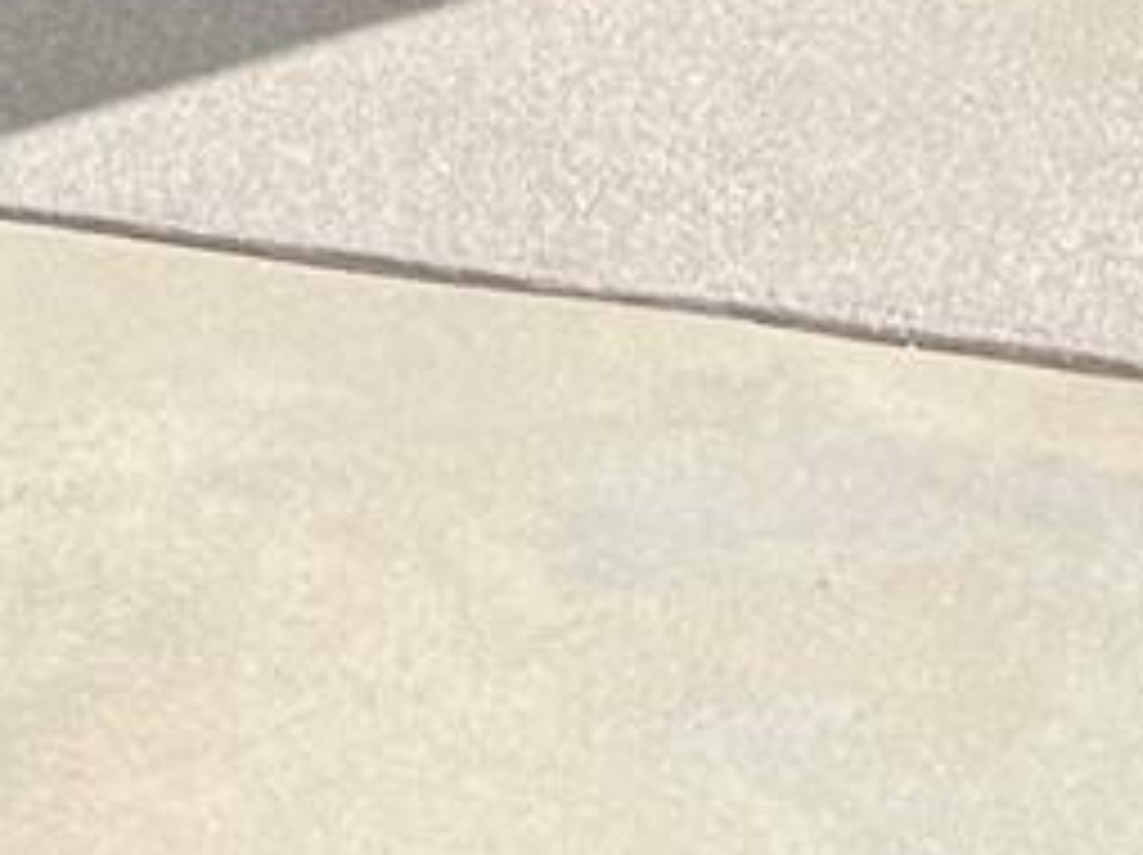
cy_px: -1539
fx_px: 5410
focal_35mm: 164
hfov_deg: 12.1
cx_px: 526
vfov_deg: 8.0
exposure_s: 1/6211
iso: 50
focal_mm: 5.7
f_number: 1.5
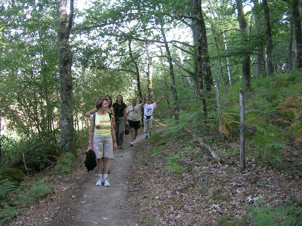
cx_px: 151
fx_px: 305
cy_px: 113
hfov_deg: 52.6
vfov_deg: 40.7
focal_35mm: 35
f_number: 2.8
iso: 50
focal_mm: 5.4
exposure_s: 1/40.9
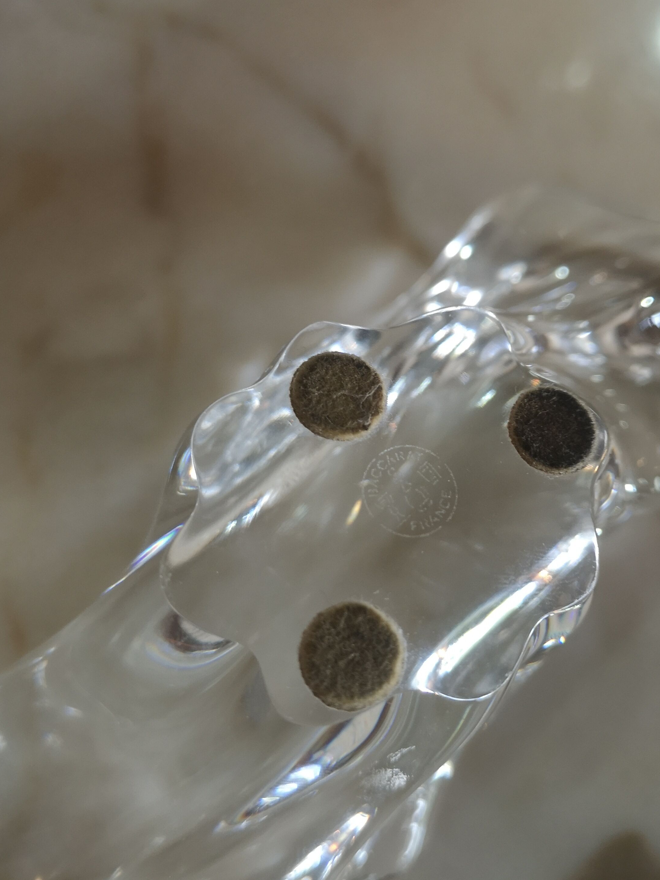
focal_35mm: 34
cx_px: 399
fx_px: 864
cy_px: 479
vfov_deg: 53.9
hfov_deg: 41.6
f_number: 1.8
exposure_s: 1/33.3
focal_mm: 5.58
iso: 200
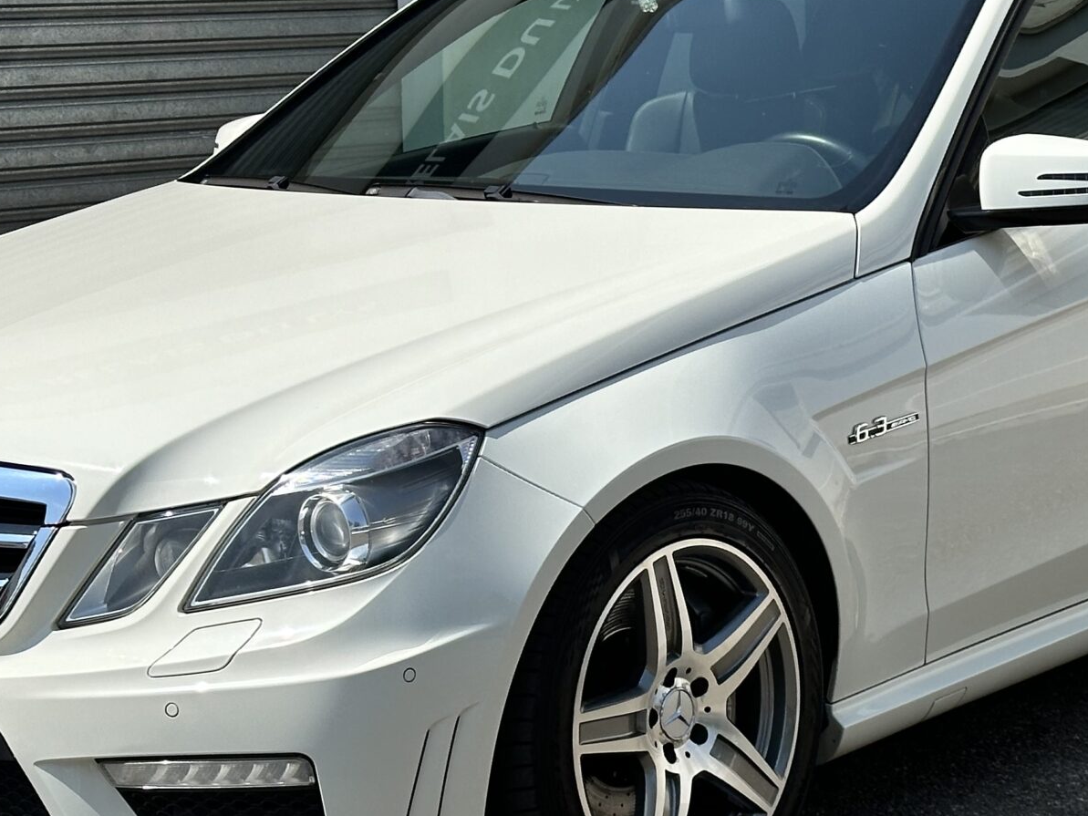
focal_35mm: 103
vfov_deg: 14.4
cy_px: 431
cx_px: 629
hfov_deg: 19.1
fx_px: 3238
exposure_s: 1/5556
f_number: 1.78
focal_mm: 6.86
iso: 64
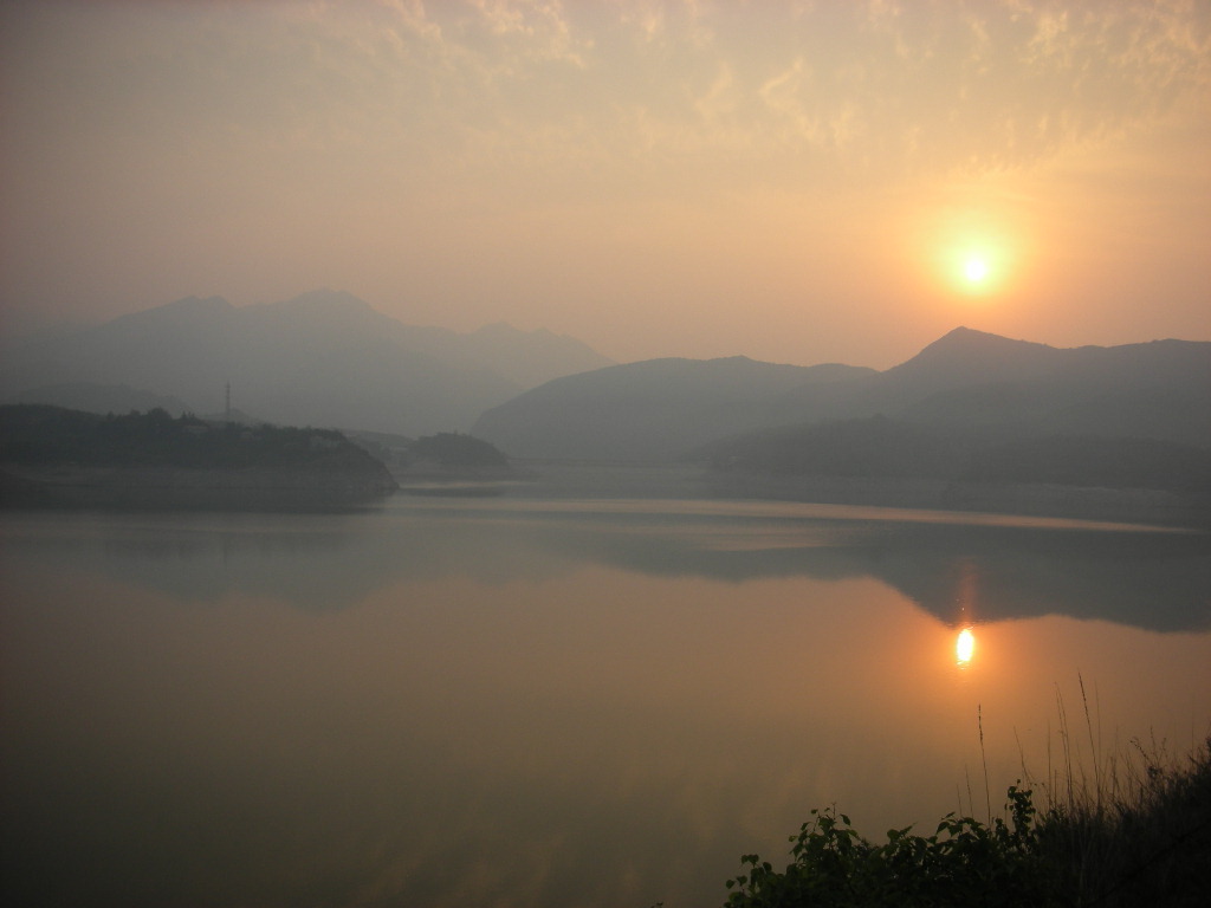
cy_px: 454
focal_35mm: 35
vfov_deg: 40.7
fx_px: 1224
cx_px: 606
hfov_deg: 52.6
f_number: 3
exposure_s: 1/349
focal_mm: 5.8
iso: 50
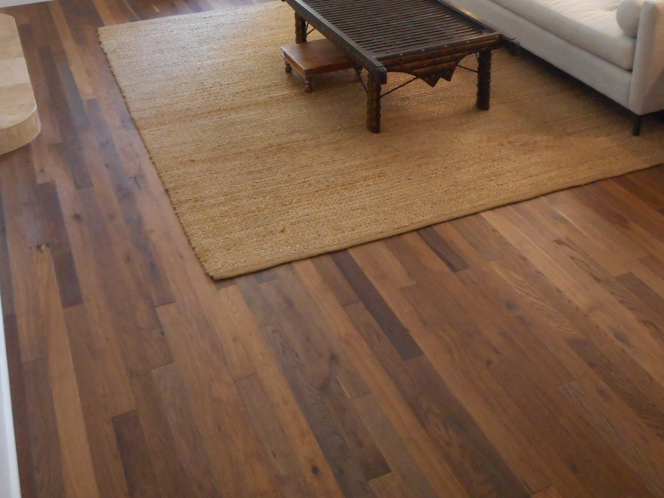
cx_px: 346
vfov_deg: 34.0
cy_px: 94
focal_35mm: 41
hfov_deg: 45.8
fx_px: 786
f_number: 3.7
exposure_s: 1/30
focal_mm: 4.5
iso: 400
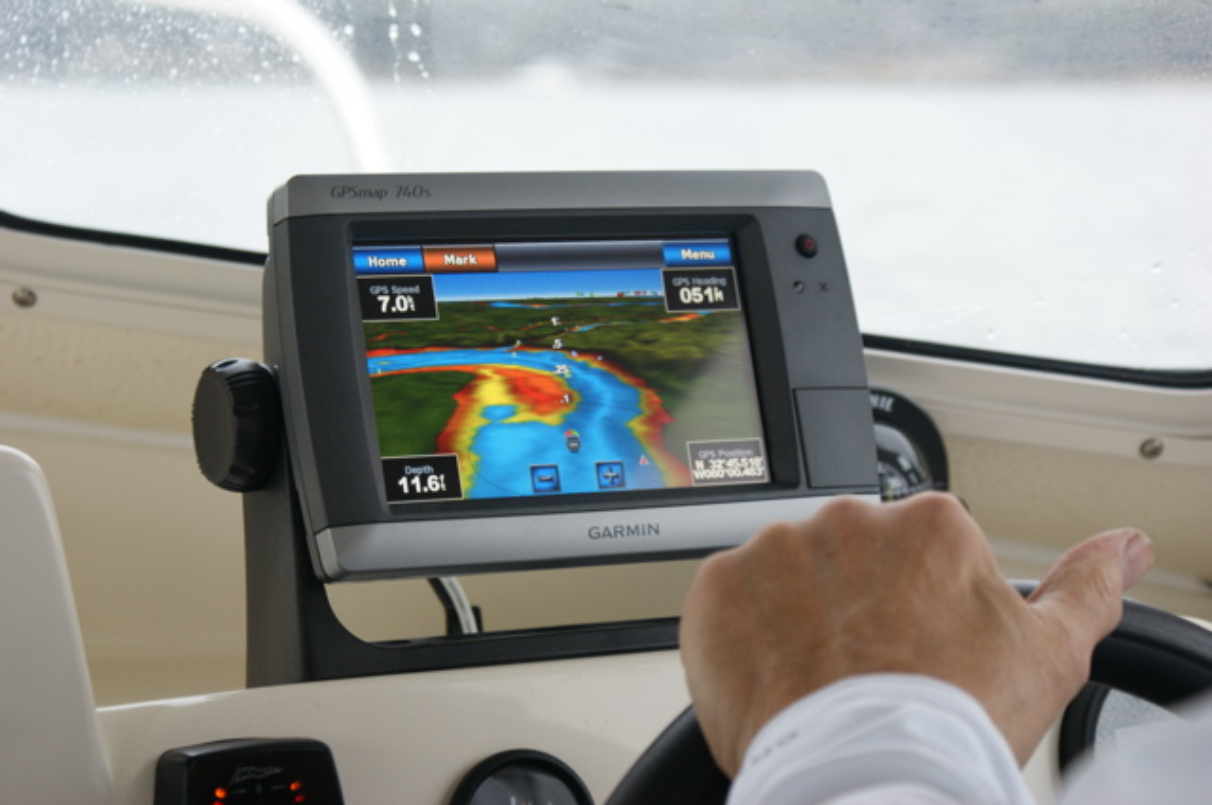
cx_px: 606
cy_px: 402
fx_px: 3530
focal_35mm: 105
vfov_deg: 13.0
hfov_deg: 19.5
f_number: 5.6
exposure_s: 1/80
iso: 400
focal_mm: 70
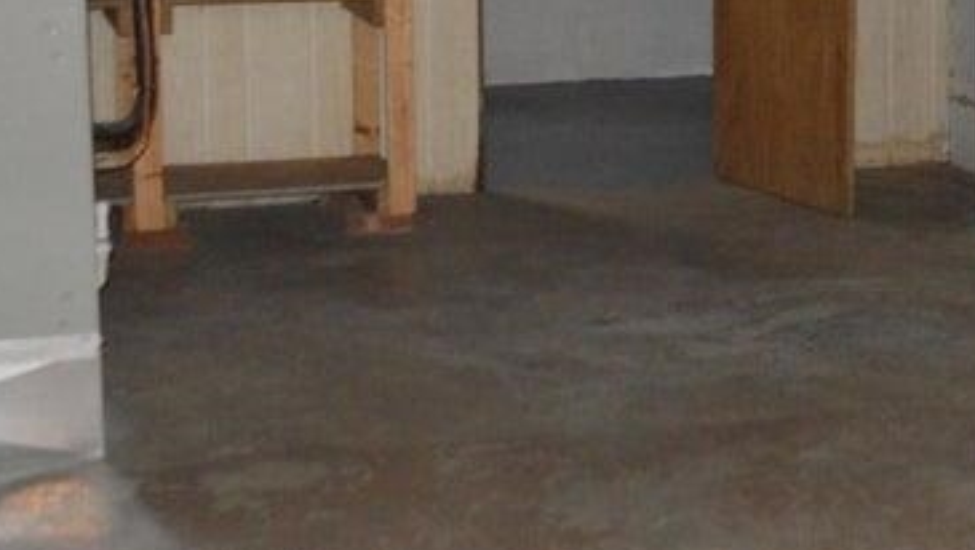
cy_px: 35
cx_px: 800
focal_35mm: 91
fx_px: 2355
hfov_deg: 23.0
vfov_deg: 13.2
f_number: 3.8
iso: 3200
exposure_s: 1/60
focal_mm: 22
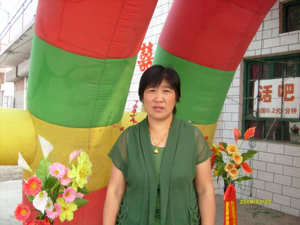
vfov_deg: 40.7
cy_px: 112
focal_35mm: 35
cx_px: 150
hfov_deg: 52.6
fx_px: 303
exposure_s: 1/90
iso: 80
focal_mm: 5.8
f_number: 2.8
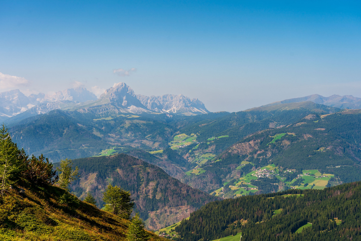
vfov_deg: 27.0
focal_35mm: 50
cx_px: 180
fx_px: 501
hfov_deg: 39.6
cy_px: 120
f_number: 7.1
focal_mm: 50
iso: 100
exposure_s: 1/320
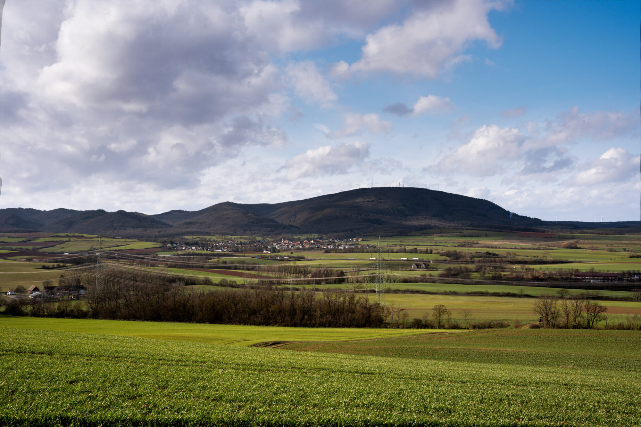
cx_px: 320
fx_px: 712
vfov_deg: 33.4
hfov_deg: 48.5
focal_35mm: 40
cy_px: 214
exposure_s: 1/800
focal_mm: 40
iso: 50
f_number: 5.6
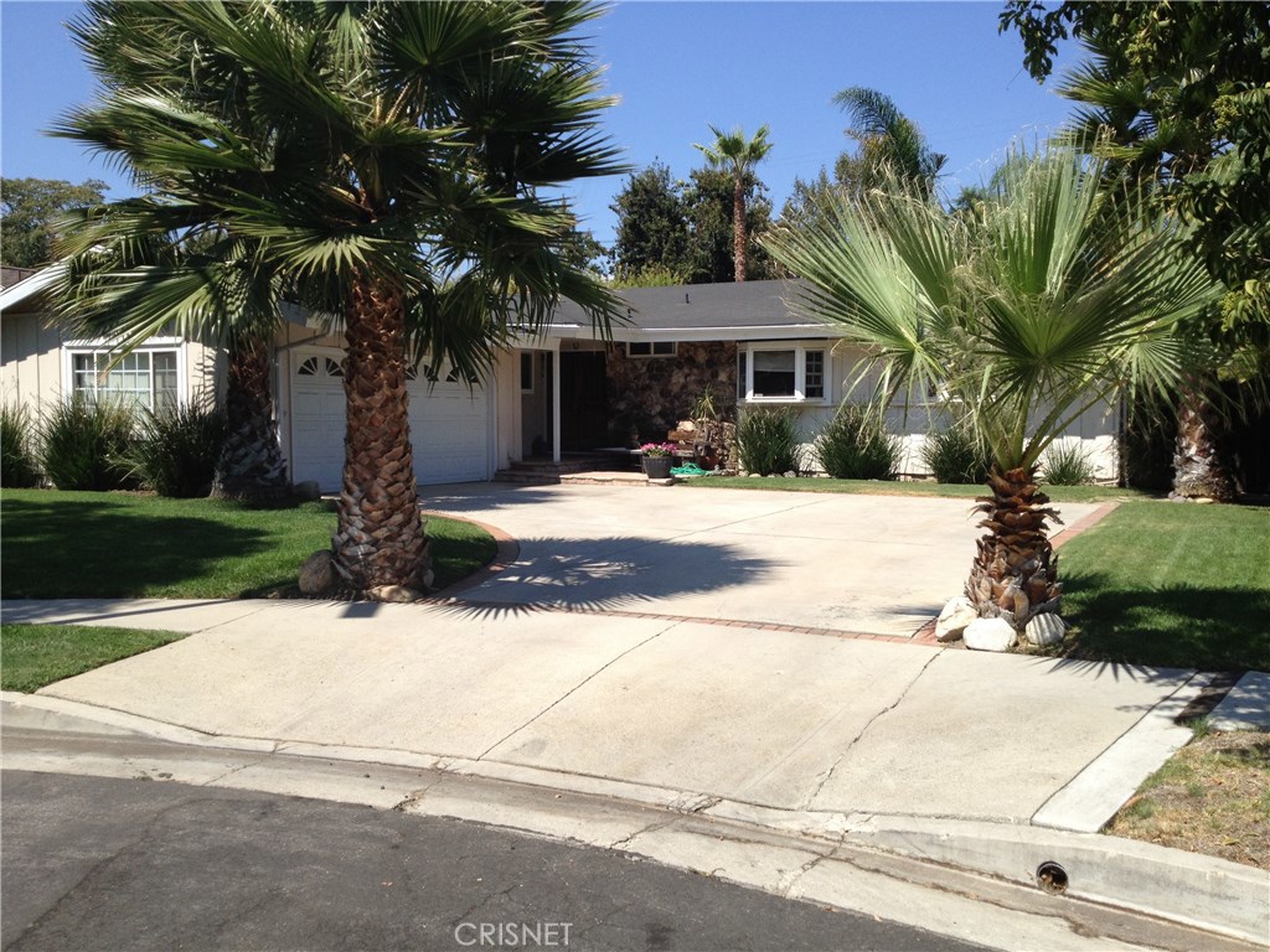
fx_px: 1284
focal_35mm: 35
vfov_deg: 40.7
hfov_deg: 52.6
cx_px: 635
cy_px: 476
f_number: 2.4
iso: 64
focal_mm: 4.28
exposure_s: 1/1577
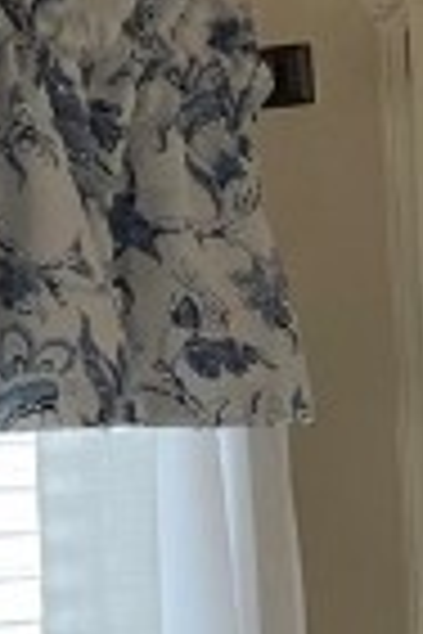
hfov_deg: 6.8
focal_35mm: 197
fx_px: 3472
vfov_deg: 10.0
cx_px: 734
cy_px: 1039
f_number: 1.6
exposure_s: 1/120
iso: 125
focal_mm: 5.1
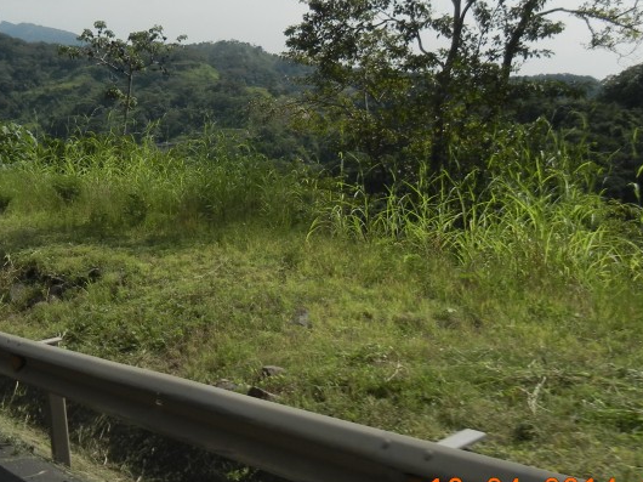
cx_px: 188
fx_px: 1077
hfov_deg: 32.8
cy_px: 124
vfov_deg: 24.9
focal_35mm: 58
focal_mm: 5.4
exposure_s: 1/602
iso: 160
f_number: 7
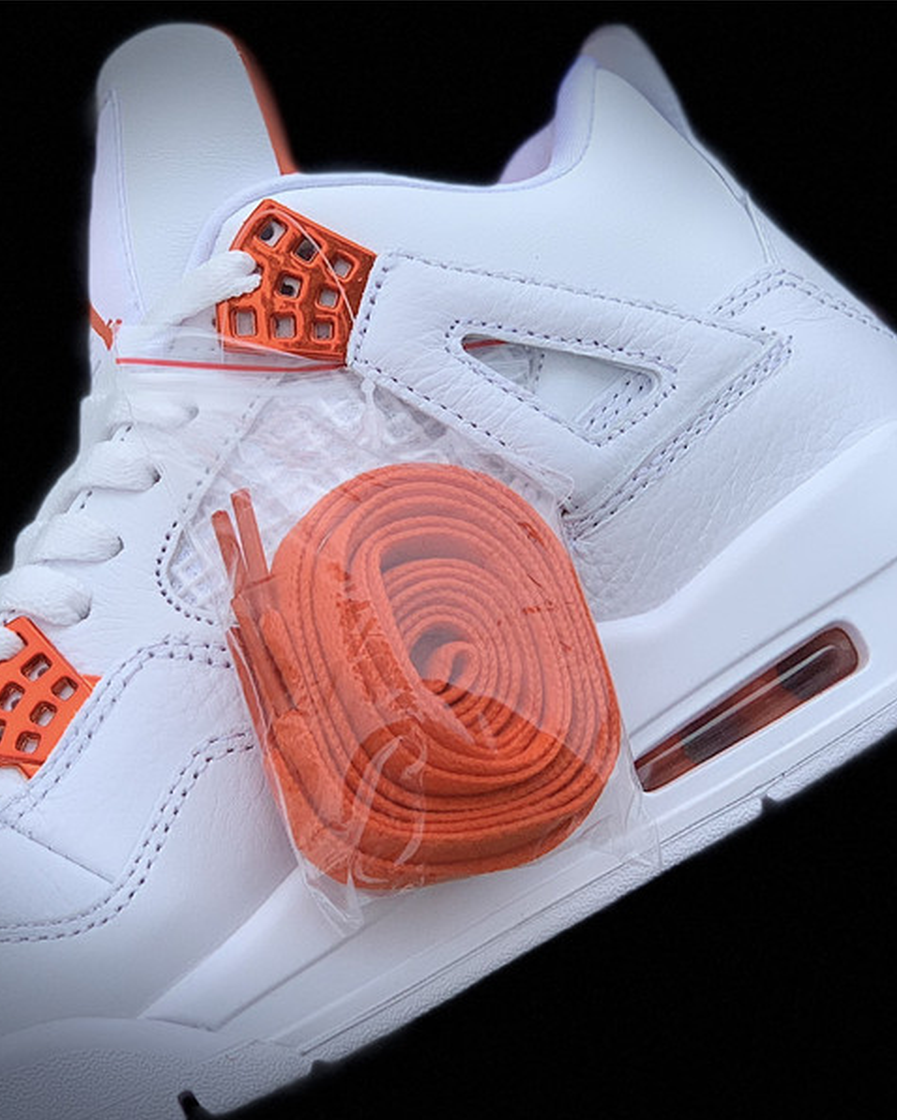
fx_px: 2255
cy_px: 561
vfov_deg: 27.9
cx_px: 407
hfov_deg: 22.5
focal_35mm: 68
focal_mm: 6
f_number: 2.4
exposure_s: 1/400
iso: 16
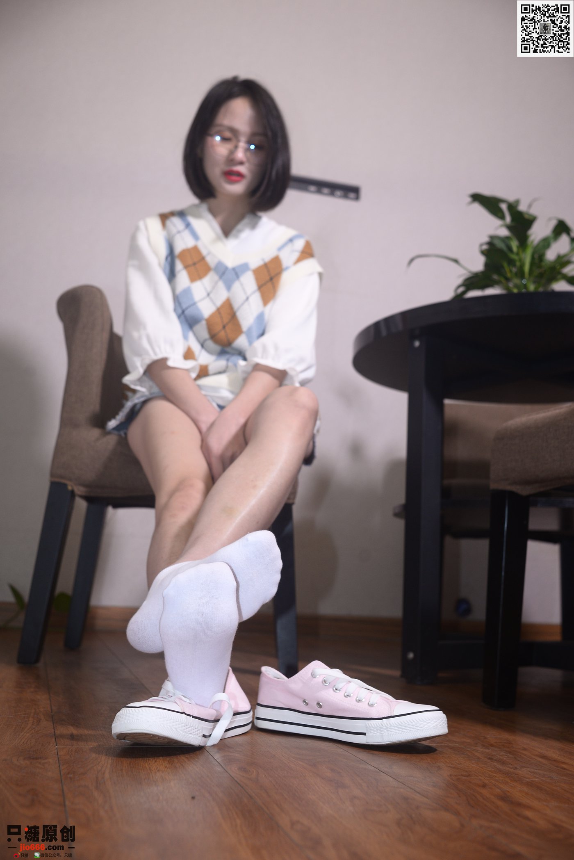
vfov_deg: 54.4
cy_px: 430
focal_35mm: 35
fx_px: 836
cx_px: 287
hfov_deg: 37.9
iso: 500
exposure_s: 1/60
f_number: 5.6
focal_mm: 35
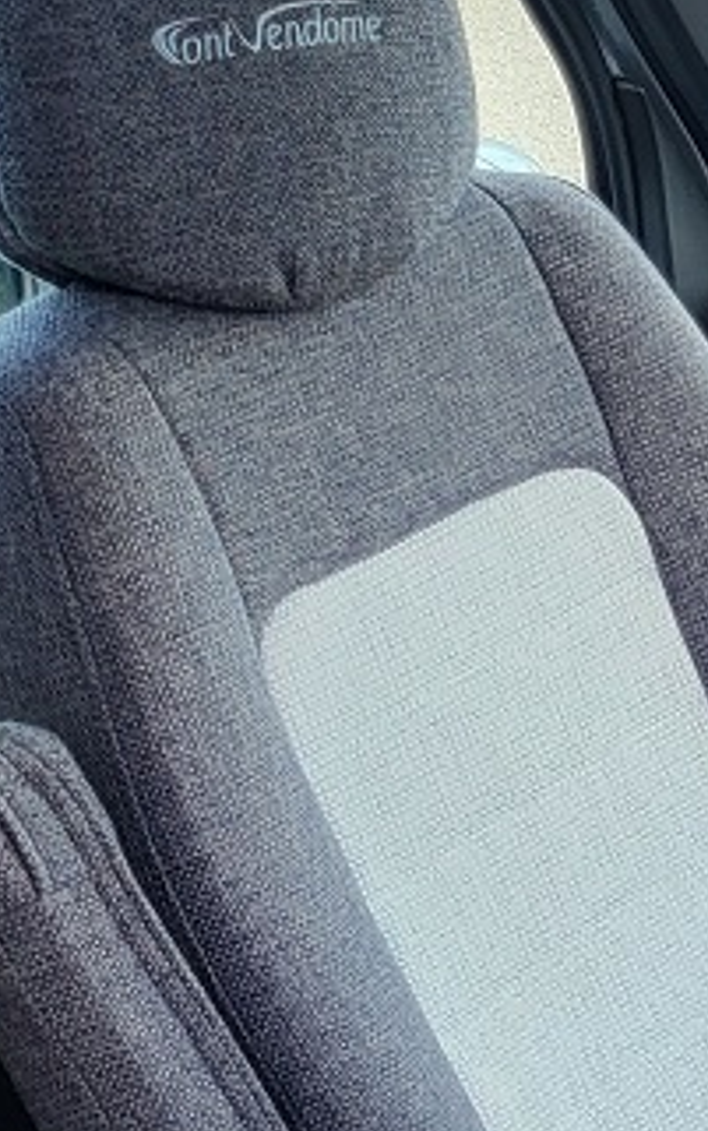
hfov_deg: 10.9
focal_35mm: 103
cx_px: 1670
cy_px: 669
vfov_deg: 20.2
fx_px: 3176
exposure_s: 1/197
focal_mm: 5.4
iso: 40
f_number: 1.8
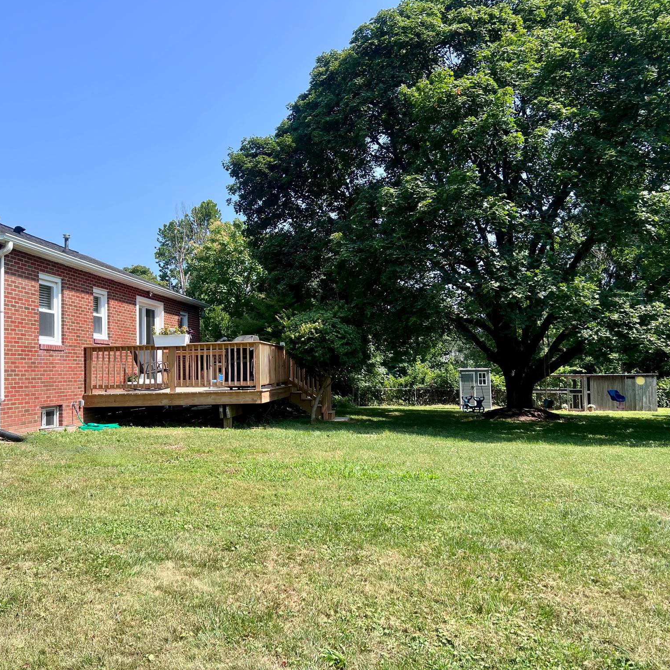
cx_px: 292
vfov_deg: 52.5
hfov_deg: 52.4
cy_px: 334
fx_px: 679
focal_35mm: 31
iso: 50
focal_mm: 5.7
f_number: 1.5
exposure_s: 1/2208
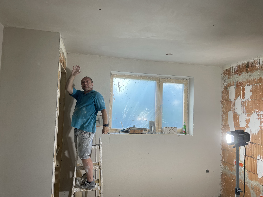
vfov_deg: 53.1
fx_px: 198
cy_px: 98
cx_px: 132
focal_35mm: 26
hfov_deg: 67.3
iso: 40
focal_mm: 4.2
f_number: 1.6
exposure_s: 1/100
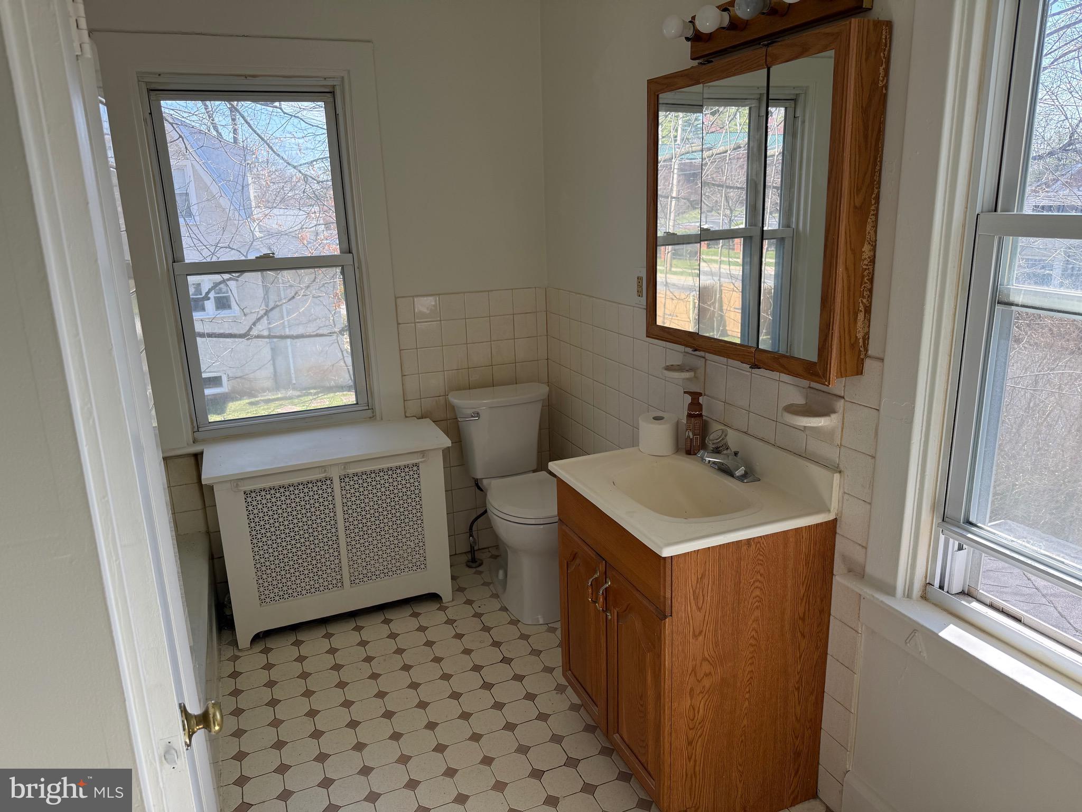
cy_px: 406
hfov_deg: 71.6
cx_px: 541
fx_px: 750
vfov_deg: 56.8
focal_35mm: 24
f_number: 1.78
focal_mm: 6.76
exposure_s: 1/521
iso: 100
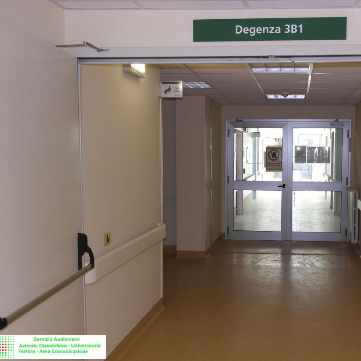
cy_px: 182
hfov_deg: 41.8
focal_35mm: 39
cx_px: 260
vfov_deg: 42.8
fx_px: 460
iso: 400
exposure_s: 1/60
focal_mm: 20
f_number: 3.5
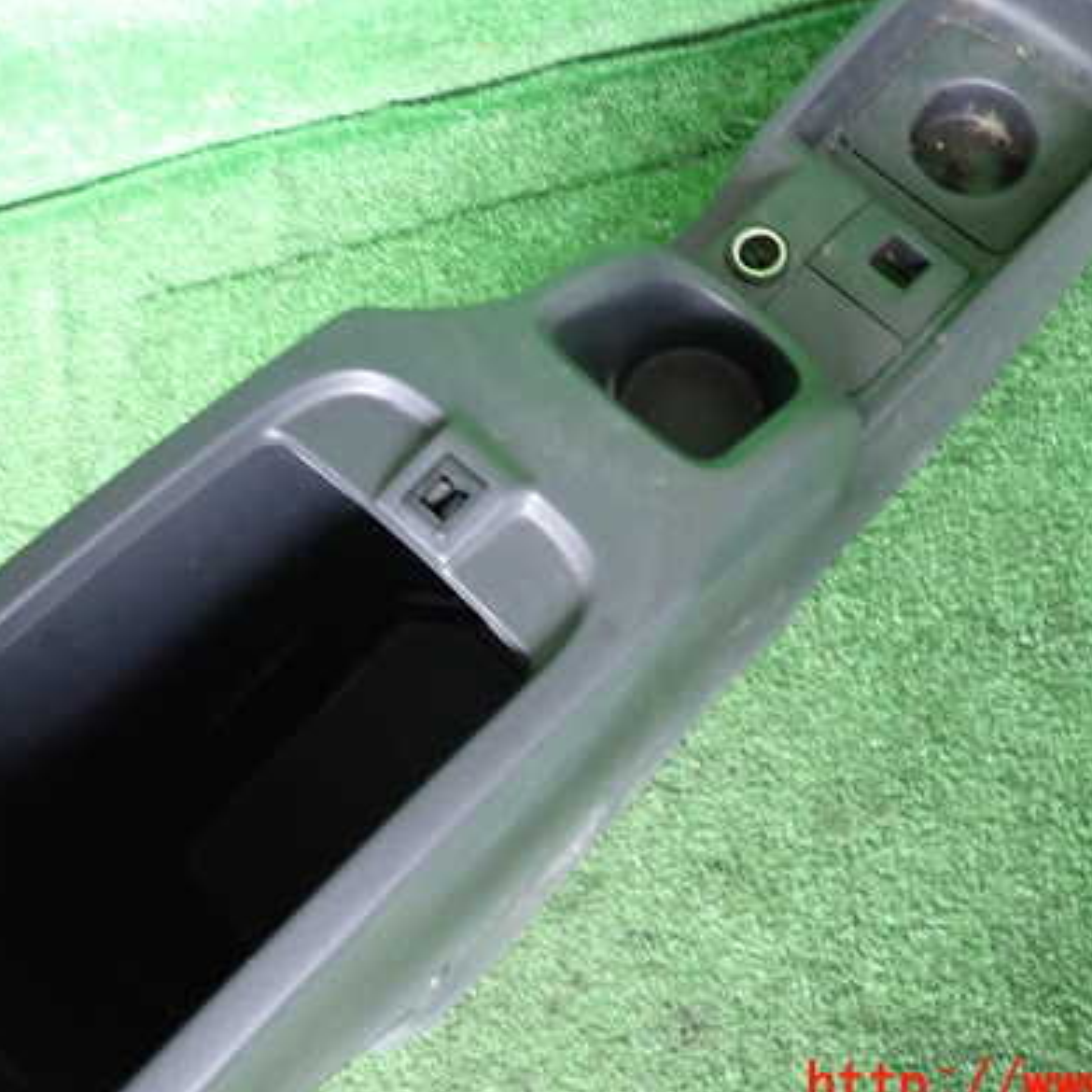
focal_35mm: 34
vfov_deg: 48.4
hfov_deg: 48.4
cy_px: 493
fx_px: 1213
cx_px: 599
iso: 500
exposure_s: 1/30
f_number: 2
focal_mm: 4.5
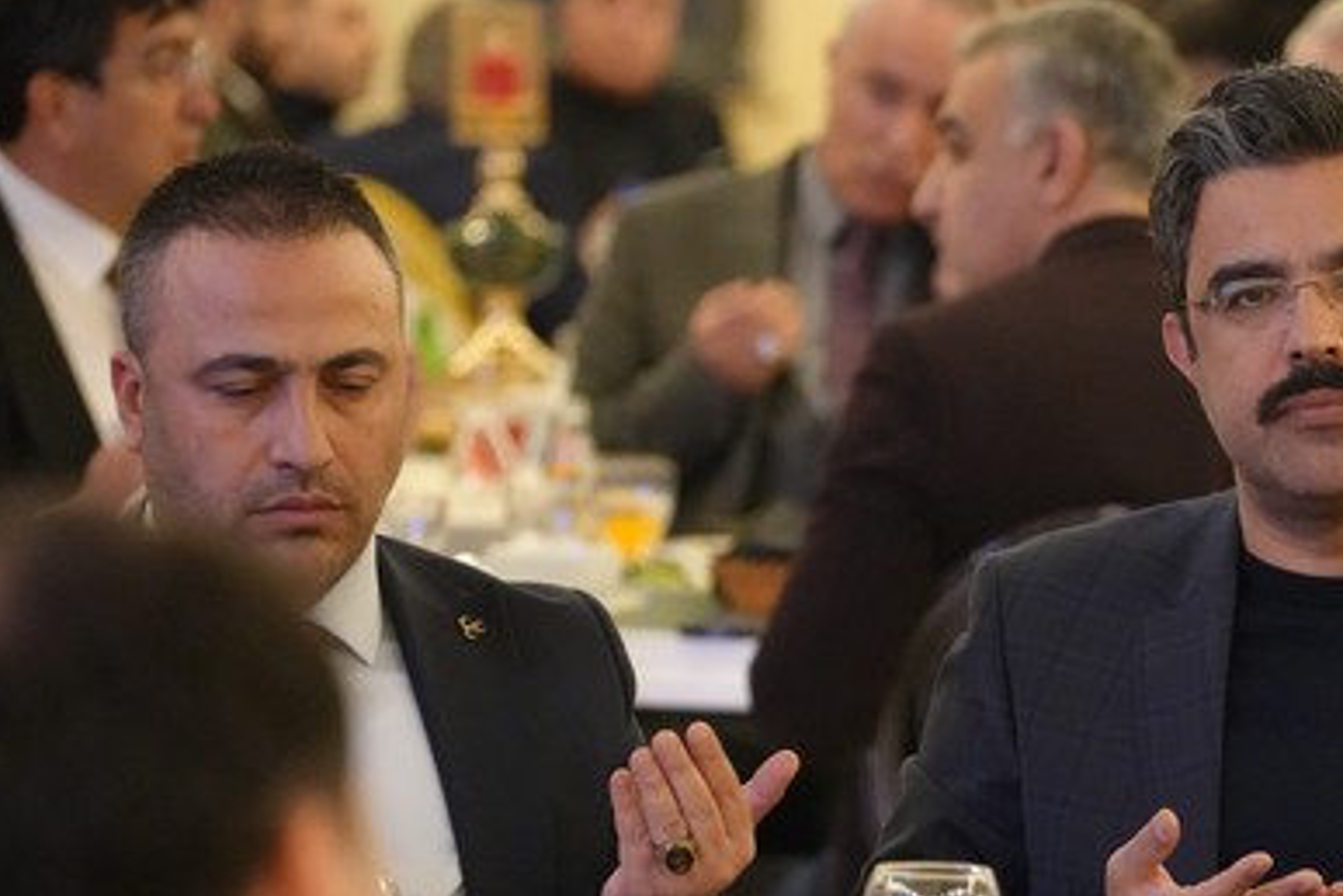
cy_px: 707
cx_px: 1211
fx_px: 11489
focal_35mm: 308
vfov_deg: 4.5
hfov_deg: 6.7
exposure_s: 1/200
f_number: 4
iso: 12800
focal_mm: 161
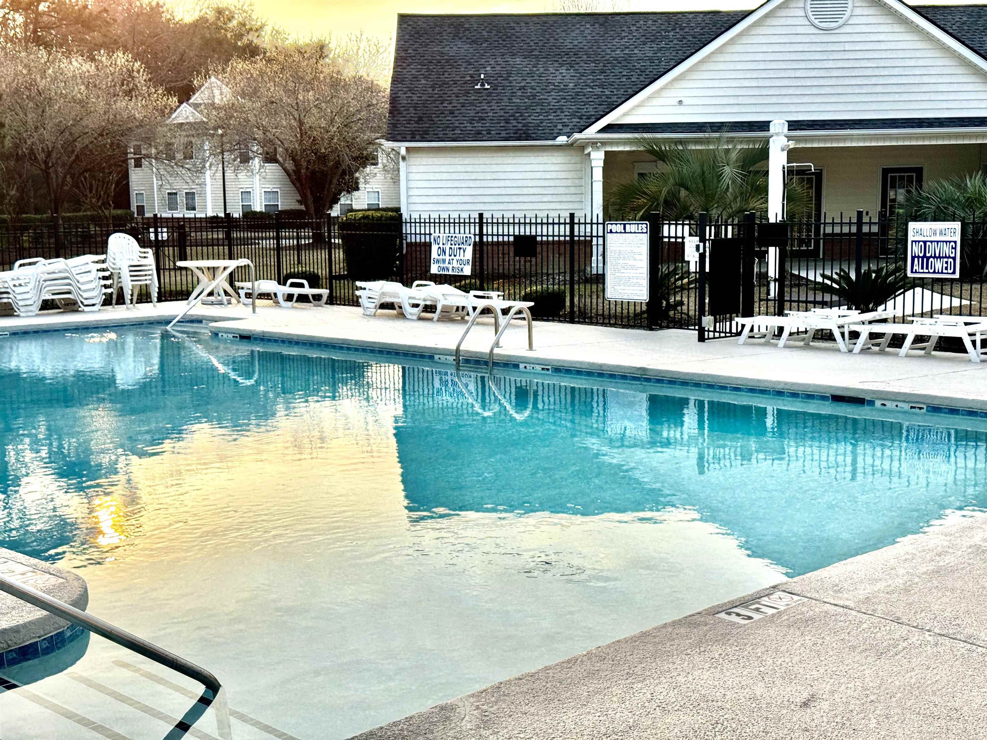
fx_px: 1369
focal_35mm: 48
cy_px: 370
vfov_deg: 30.3
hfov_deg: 39.7
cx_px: 494
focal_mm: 6.76
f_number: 1.78
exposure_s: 1/2331
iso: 64
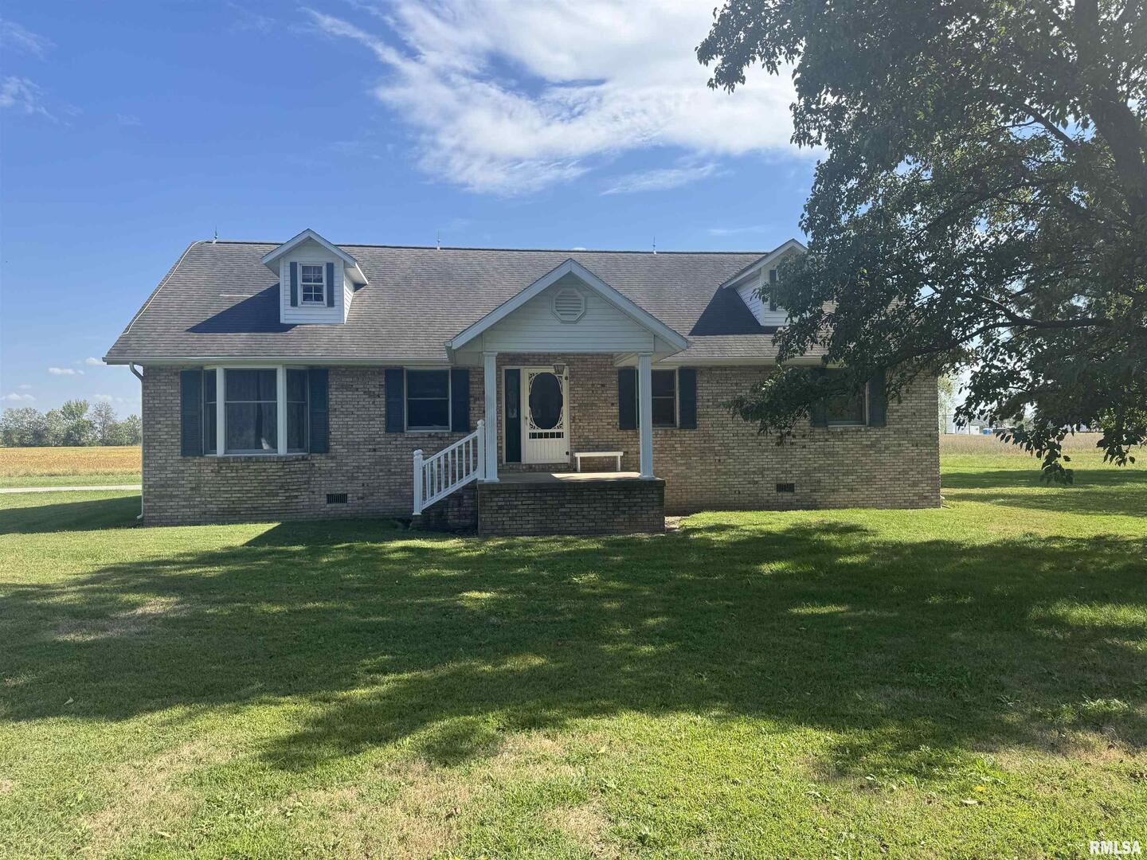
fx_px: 795
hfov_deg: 71.6
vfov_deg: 56.8
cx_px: 574
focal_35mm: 24
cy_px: 430
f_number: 1.78
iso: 80
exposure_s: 1/2415
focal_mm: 6.76
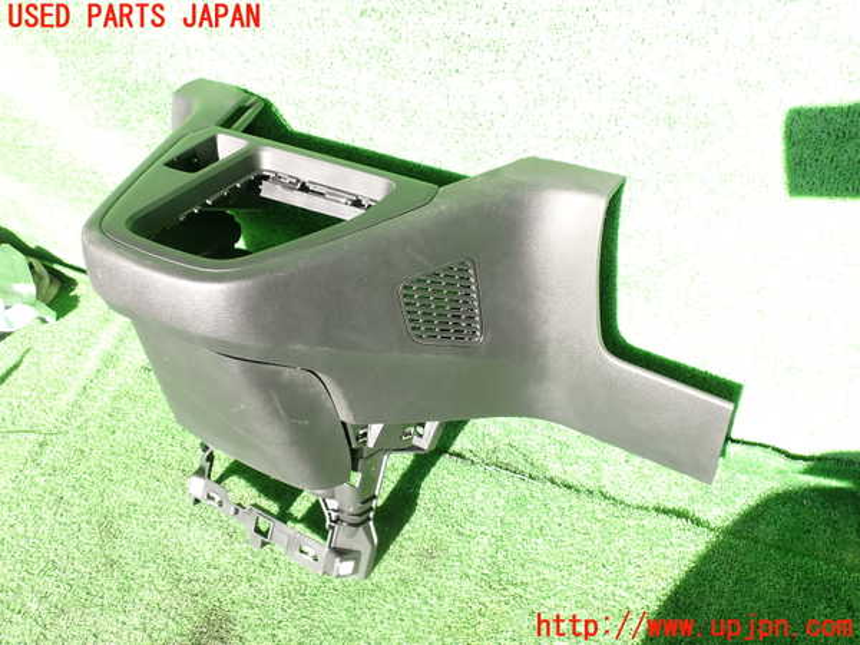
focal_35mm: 30
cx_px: 430
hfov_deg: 60.0
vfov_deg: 46.8
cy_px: 322
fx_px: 745
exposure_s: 1/125
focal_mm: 5.4
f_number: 3.2
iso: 100
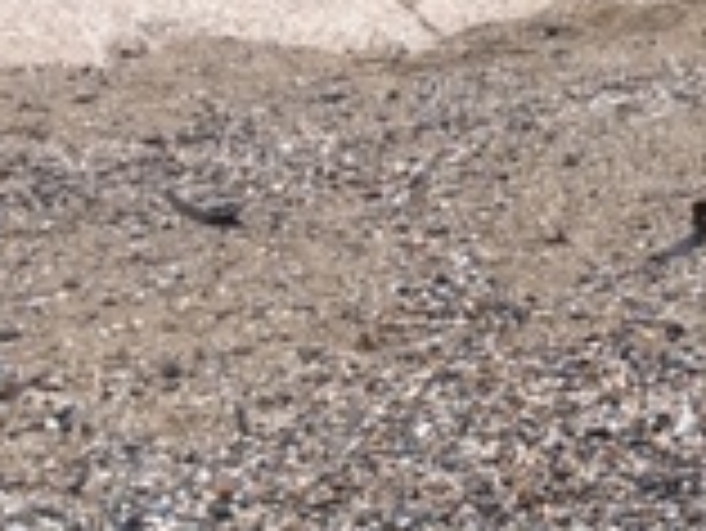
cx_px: 958
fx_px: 2408
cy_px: -234
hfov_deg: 15.7
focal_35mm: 118
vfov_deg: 12.1
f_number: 2.2
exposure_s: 1/267
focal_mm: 4.15
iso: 25
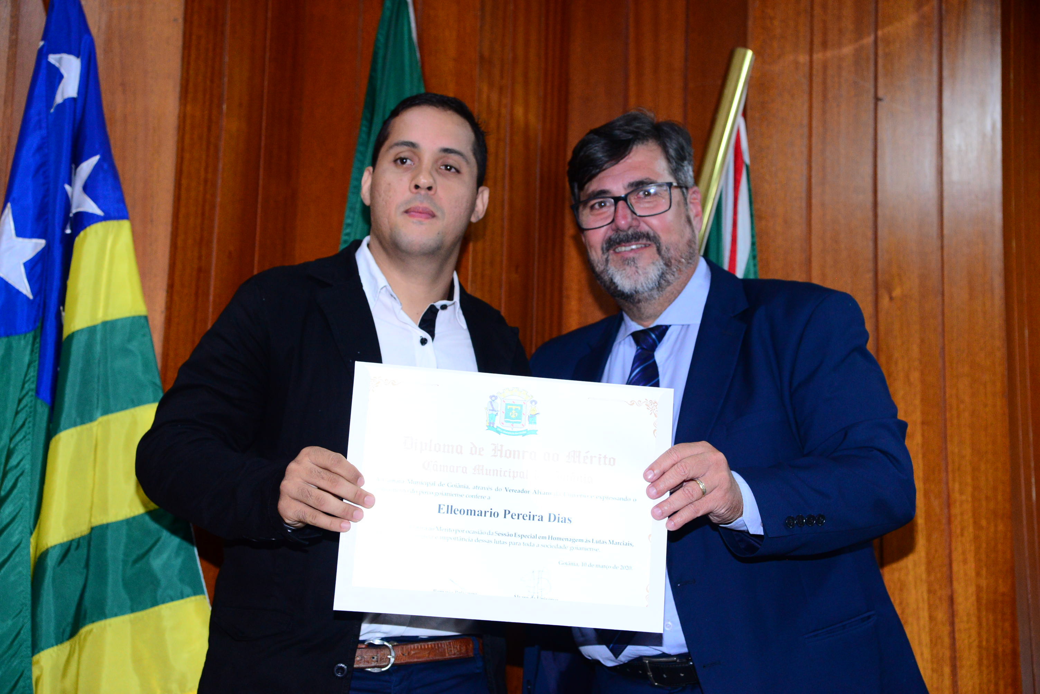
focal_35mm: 65
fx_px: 1878
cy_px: 347
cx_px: 520
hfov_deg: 30.9
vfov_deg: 20.9
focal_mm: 65
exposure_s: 1/125
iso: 2500
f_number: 4.5
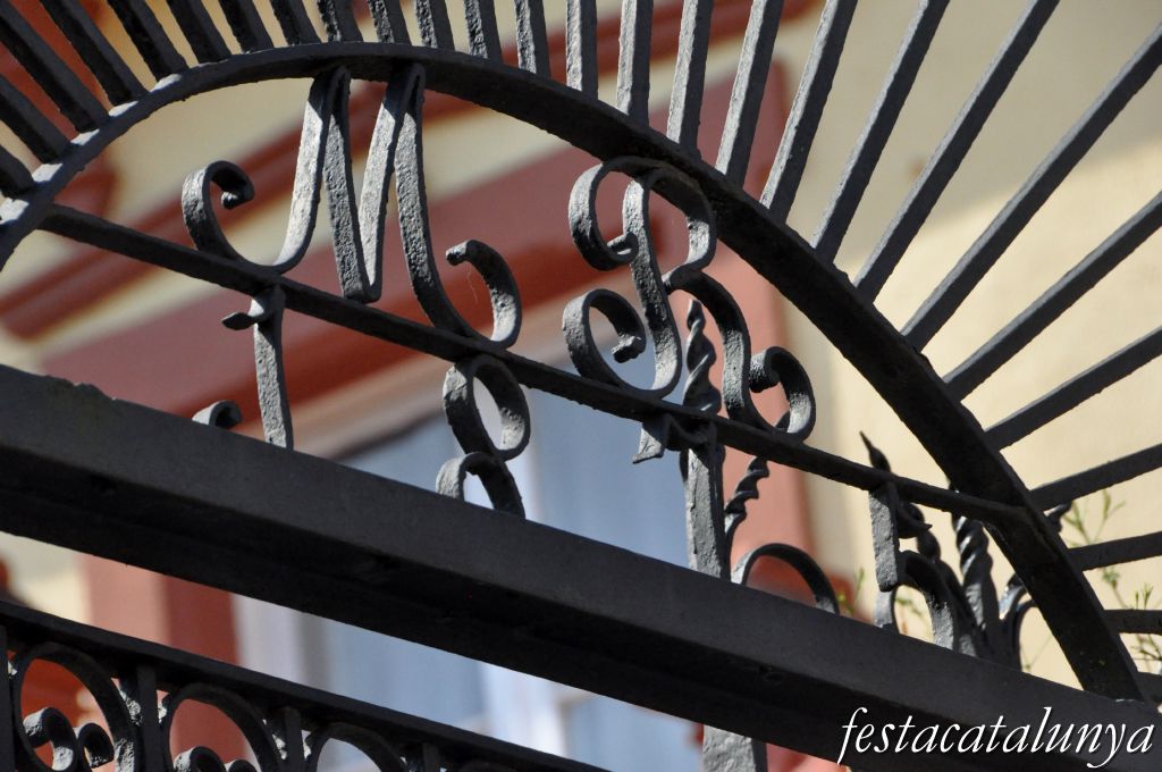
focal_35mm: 300
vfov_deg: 4.6
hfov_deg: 6.9
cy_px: 386
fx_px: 9671
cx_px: 581
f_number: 10
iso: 2000
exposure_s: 1/1600
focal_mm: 200
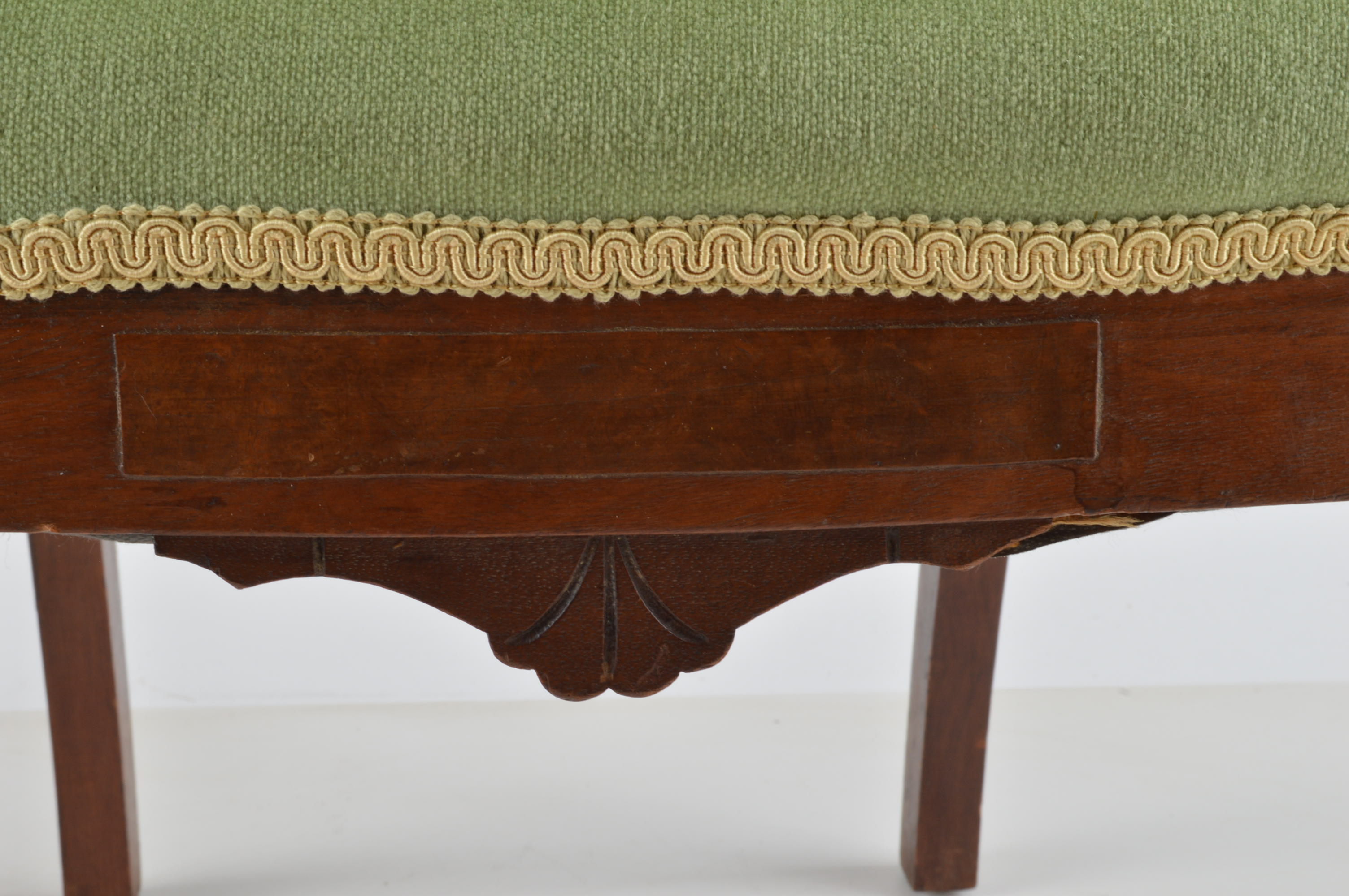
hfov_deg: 33.4
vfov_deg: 22.6
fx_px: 2246
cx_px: 674
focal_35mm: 60
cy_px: 448
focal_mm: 40
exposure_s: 1/125
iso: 200
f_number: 18
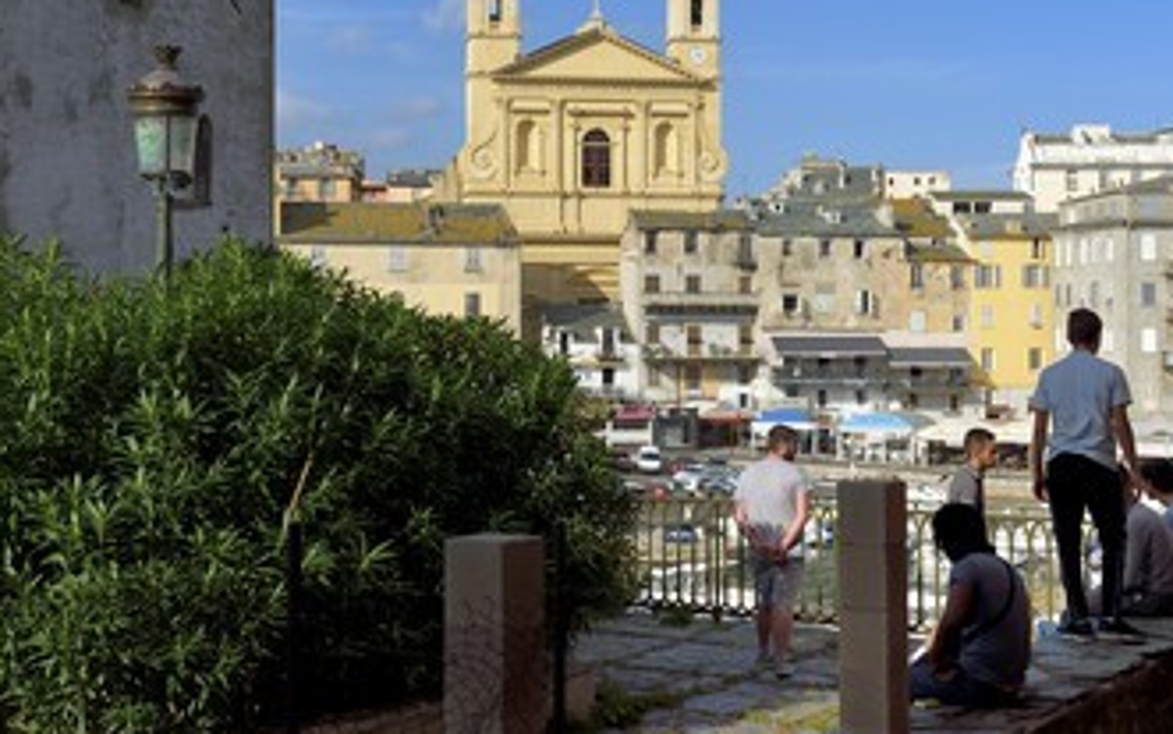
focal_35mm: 62
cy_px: 269
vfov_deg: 20.9
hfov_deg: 33.0
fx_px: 1982
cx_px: 606
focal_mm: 48
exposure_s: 1/320
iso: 200
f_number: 11
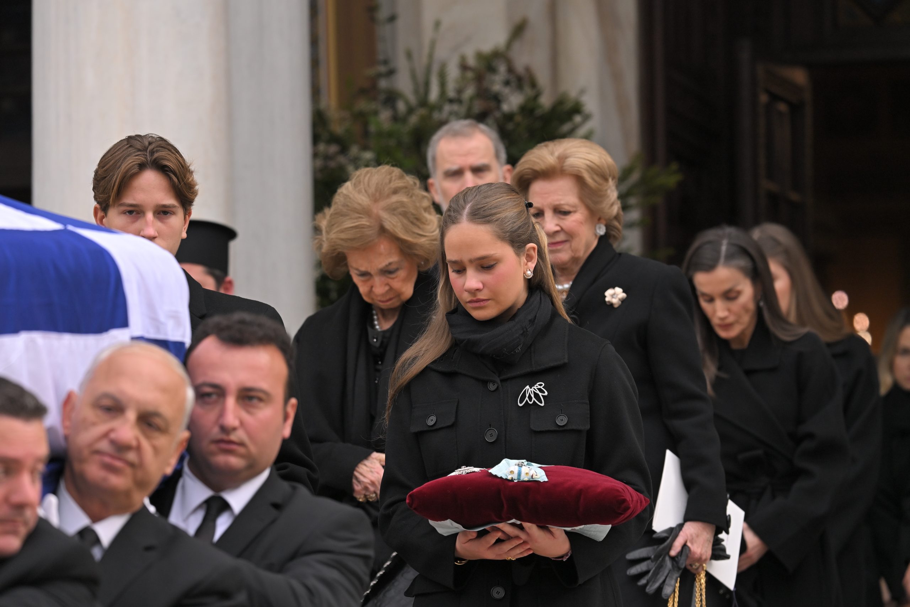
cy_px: 304
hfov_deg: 7.4
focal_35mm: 280
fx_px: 7078
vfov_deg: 4.9
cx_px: 455
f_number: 6.3
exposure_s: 1/800
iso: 720
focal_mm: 280
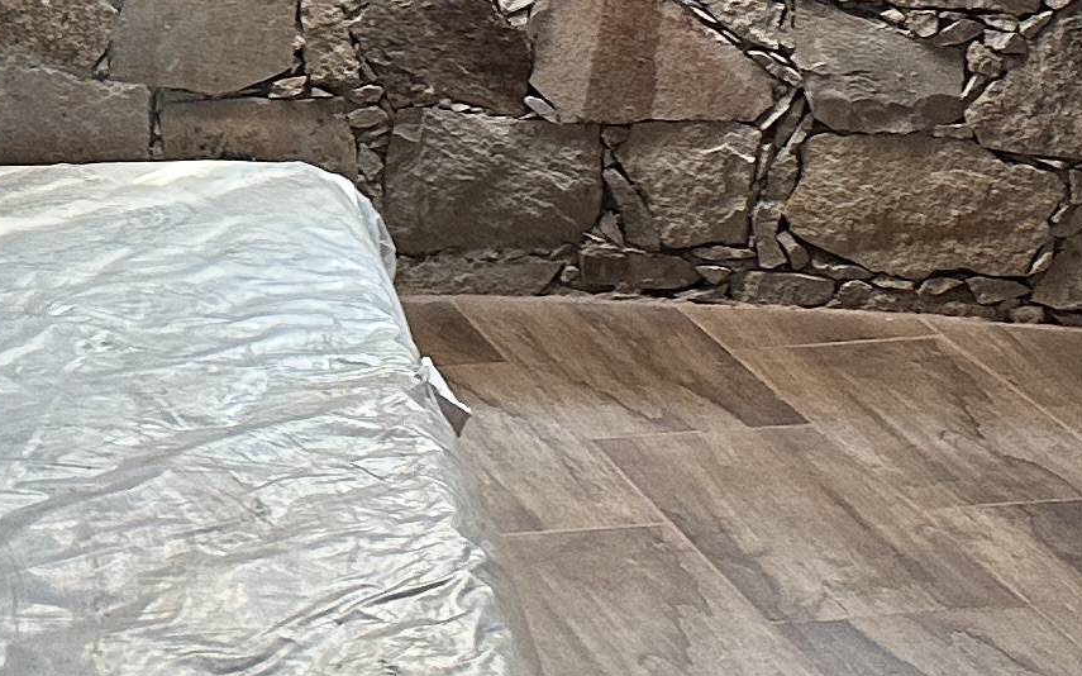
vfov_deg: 10.5
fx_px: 3538
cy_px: -405
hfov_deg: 17.3
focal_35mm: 120
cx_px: 267
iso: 320
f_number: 1.78
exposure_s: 1/60
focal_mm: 6.86
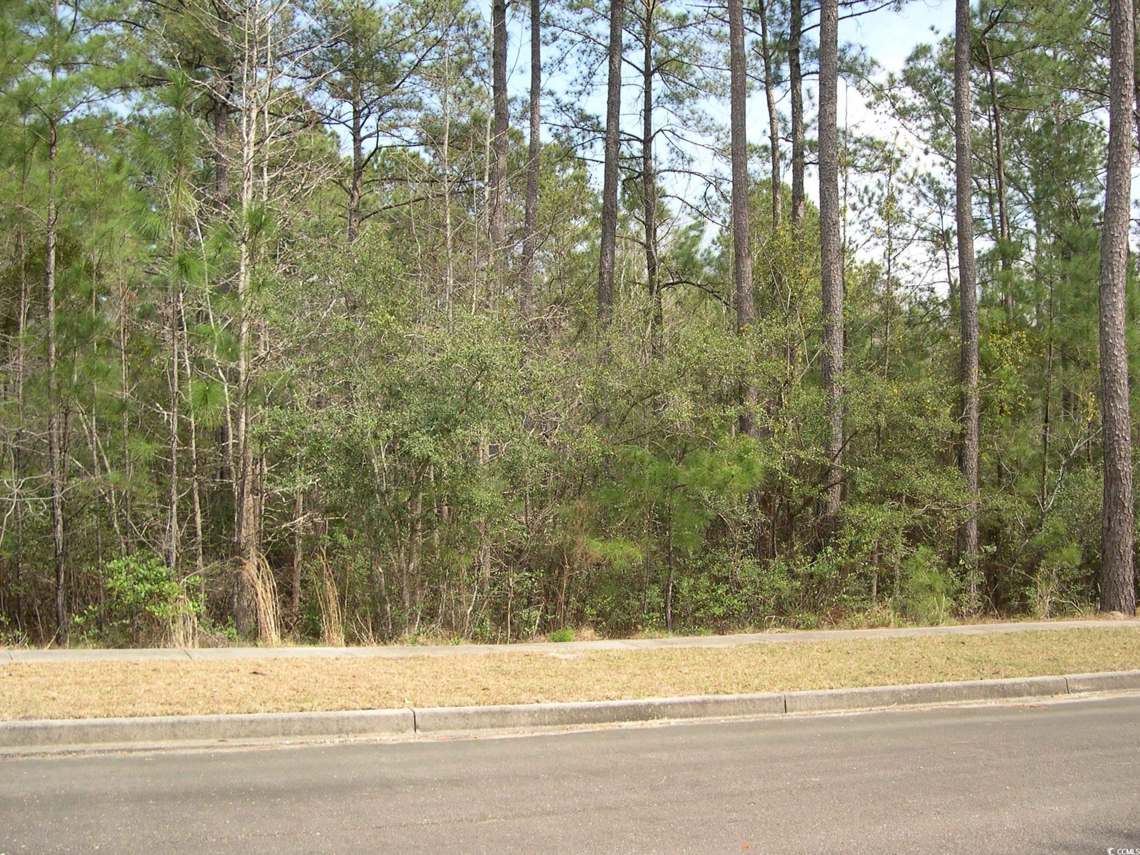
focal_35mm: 38
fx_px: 1251
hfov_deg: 49.0
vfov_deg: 37.7
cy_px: 428
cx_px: 570
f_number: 2.8
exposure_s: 1/594
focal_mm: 8
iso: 100
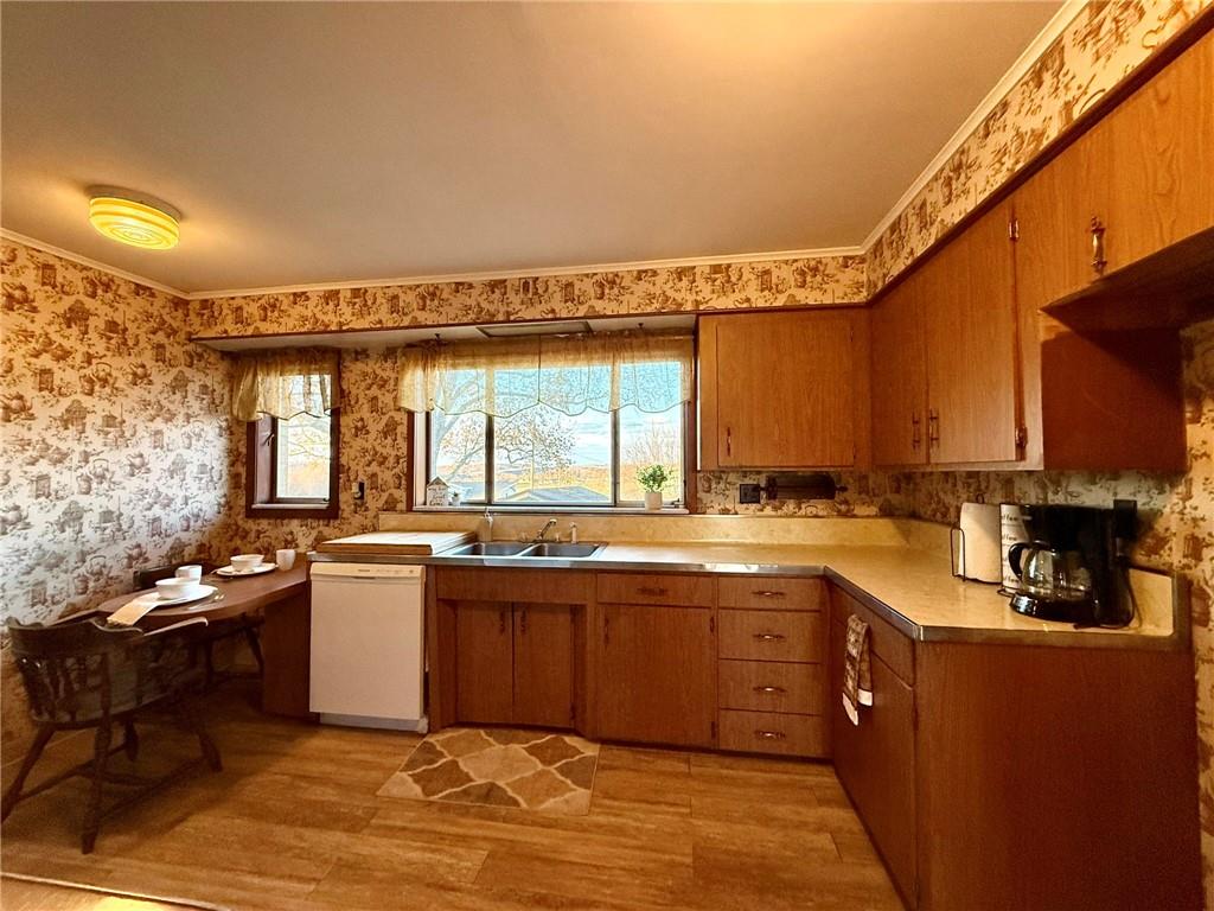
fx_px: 491
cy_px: 456
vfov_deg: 85.7
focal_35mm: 14
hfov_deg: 102.1
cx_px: 607
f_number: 2.2
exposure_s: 1/120
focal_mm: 2.22
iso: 320
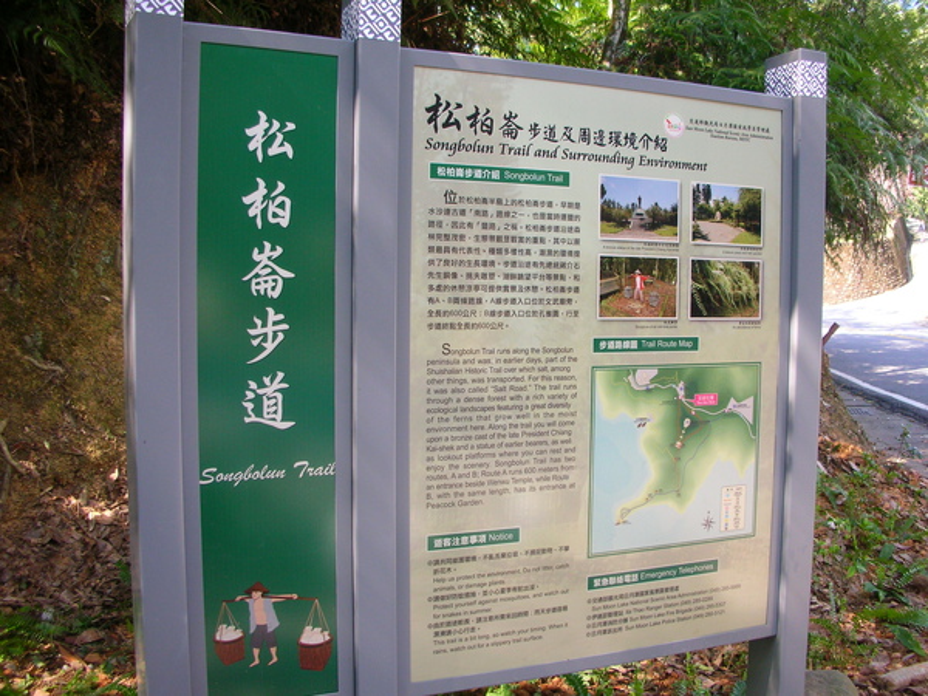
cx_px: 464
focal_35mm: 35
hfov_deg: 52.6
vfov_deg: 40.7
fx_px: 938
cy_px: 348
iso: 50
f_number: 3
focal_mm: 5.8
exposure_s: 1/91.5
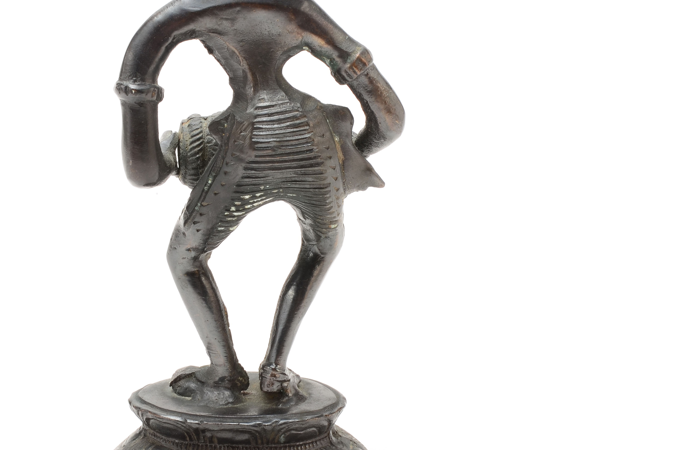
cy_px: 209
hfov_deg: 22.9
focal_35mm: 89
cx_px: 269
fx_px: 1678
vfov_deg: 15.3
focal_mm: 36
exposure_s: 1/160
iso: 100
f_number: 18
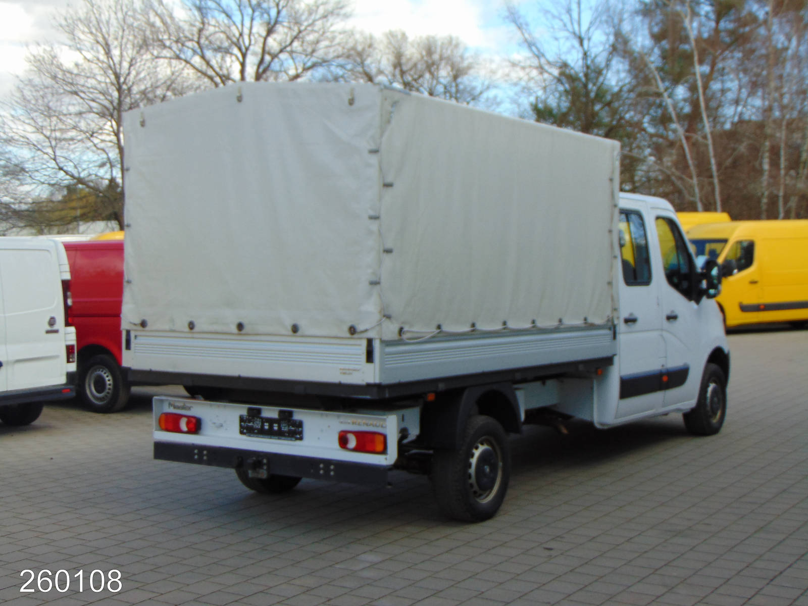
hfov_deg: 38.2
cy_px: 303
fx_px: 1167
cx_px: 404
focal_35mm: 50
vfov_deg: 29.1
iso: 80
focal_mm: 9
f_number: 3.5
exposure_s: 1/200
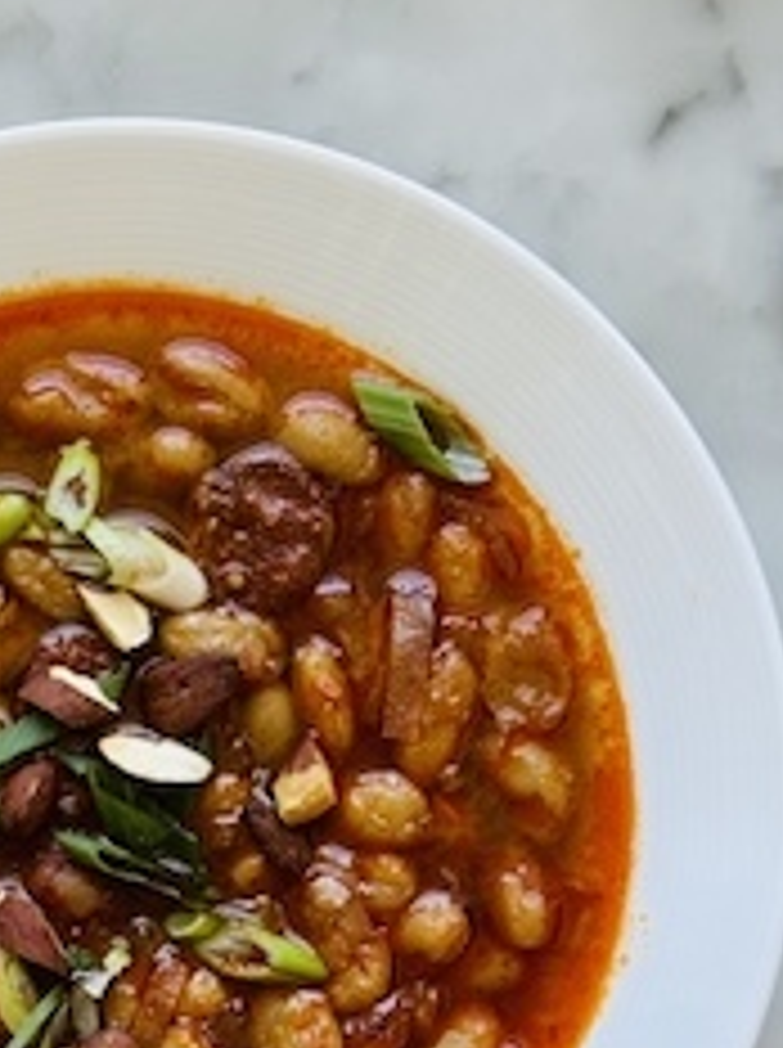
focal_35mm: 149
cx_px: 81
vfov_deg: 12.9
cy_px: 1338
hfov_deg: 9.9
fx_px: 4506
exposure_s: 1/60
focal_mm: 5.96
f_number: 1.6
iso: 50
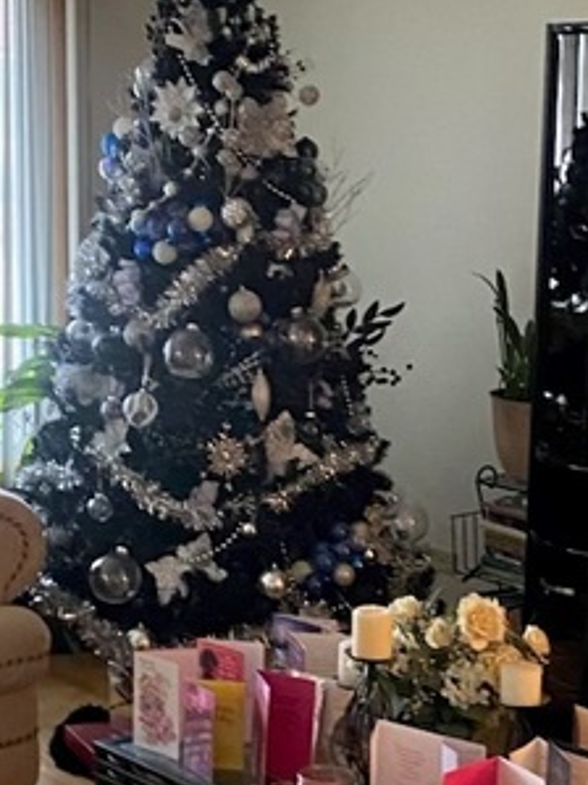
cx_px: 255
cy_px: 543
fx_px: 2130
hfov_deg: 15.7
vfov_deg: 20.8
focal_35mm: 94
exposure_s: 1/40
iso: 400
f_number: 1.8
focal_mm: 4.25
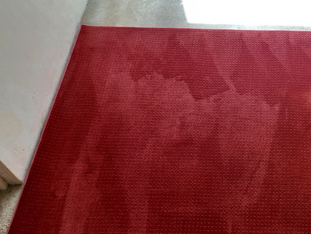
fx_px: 414
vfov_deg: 30.3
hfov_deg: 38.4
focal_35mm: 46
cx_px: 279
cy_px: 207
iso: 100
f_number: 2
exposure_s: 1/49
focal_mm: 4.6
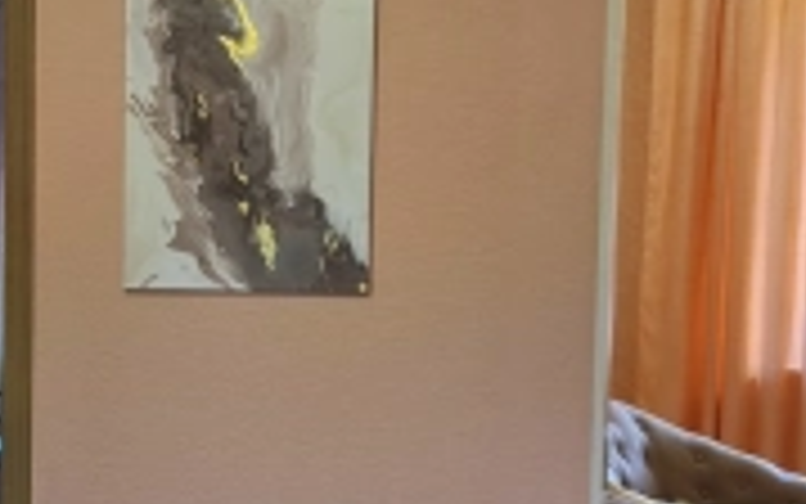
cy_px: 356
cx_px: -257
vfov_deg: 15.3
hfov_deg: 21.8
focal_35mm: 85
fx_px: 1868
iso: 320
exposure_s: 1/50
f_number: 1.7
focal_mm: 5.35
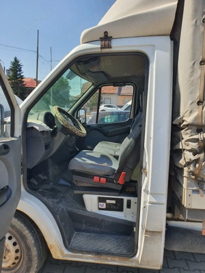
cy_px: 136
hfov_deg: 53.1
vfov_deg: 67.3
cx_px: 102
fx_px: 205
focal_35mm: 26
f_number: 2.4
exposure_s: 1/1000
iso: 50
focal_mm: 4.3
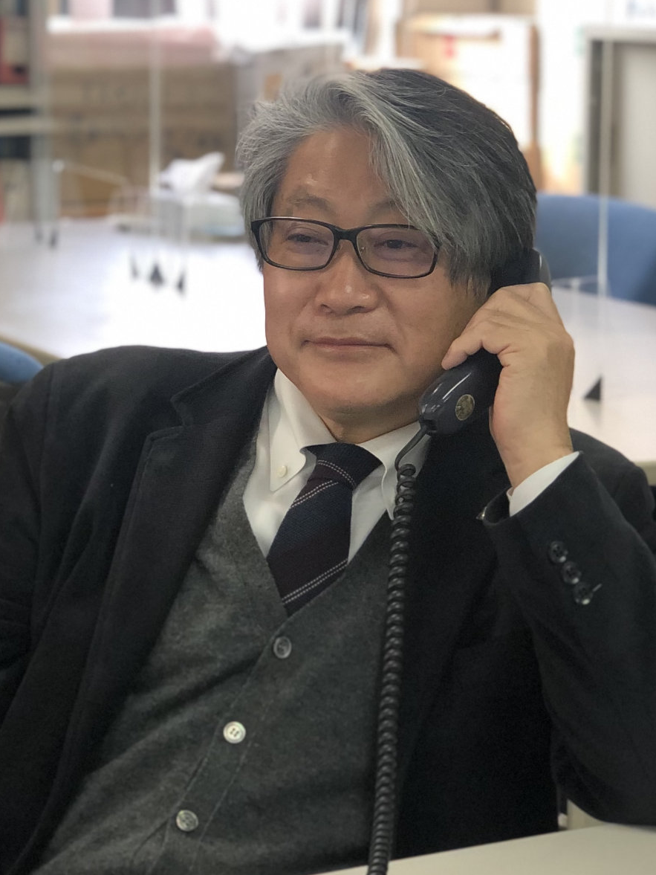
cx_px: 331
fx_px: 1339
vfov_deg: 36.2
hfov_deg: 27.5
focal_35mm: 53
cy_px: 430
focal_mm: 6
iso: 80
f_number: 2.4
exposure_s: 1/50
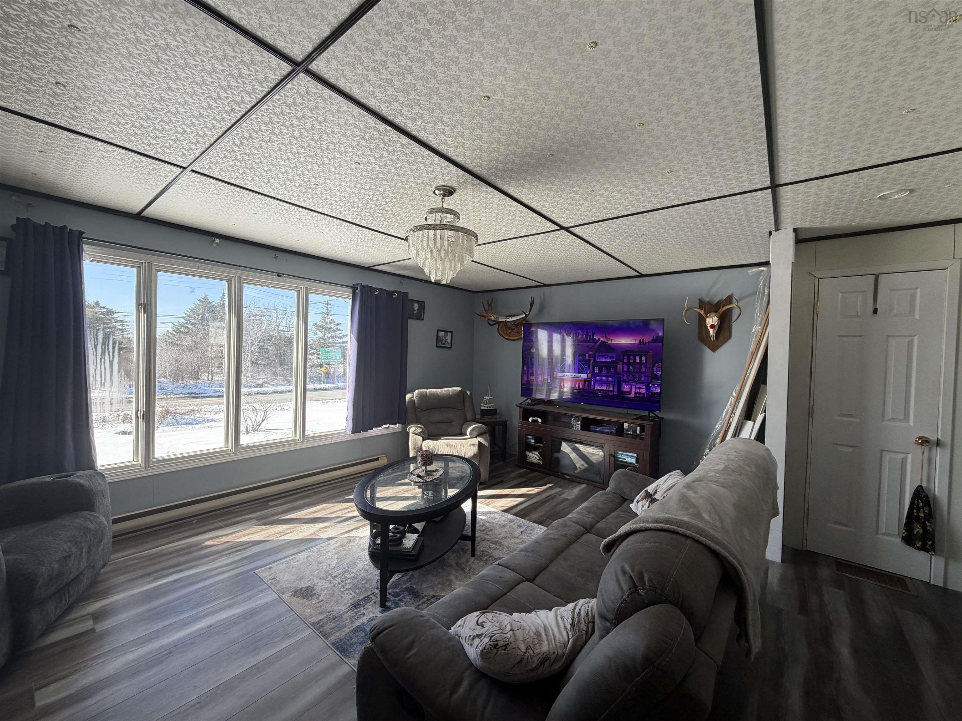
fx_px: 389
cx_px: 481
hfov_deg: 102.1
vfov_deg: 85.7
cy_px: 360
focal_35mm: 14
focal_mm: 2.22
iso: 50
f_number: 2.2
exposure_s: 1/230
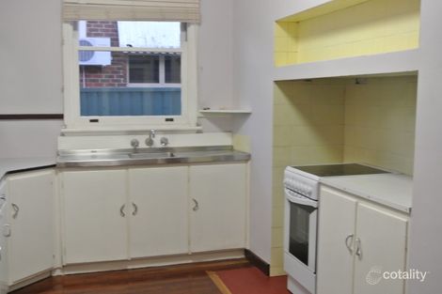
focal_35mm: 40
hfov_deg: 48.5
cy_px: 147
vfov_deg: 33.4
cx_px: 221
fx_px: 491
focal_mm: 15.1
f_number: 4.2
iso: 800
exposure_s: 1/25
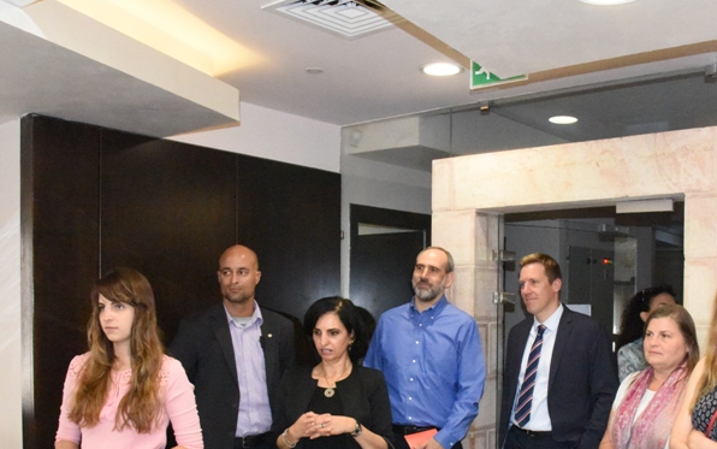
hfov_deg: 47.0
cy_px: 362
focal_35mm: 42
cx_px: 421
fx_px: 821
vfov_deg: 29.8
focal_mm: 24
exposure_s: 1/250
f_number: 14
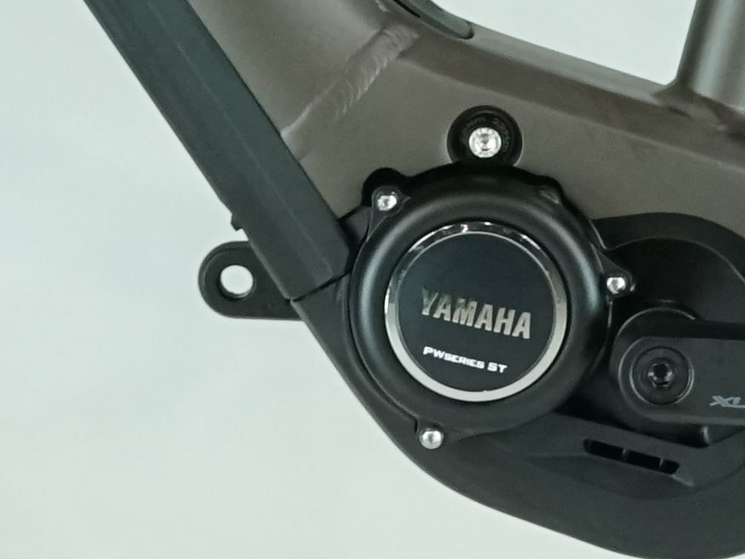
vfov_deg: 4.3
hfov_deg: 5.8
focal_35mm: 344
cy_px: -435
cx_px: 402
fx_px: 7404
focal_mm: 52
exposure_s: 1/200
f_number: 5.6
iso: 1600
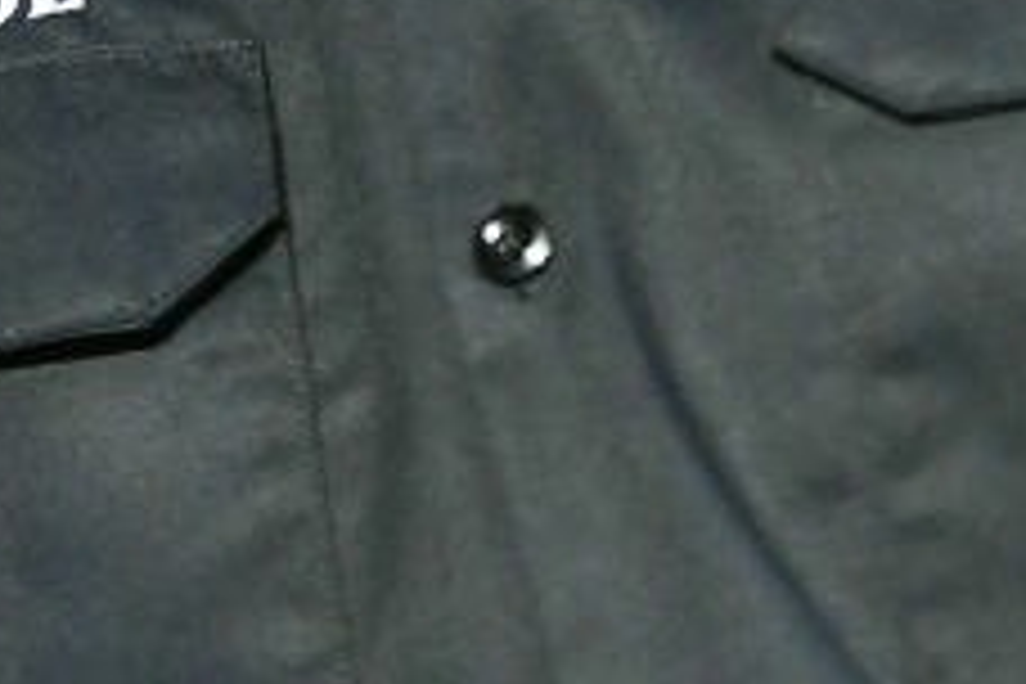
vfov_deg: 2.5
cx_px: 144
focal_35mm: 538
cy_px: -799
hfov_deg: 3.8
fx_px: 15332
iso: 4000
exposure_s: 1/1250
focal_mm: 120
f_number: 4
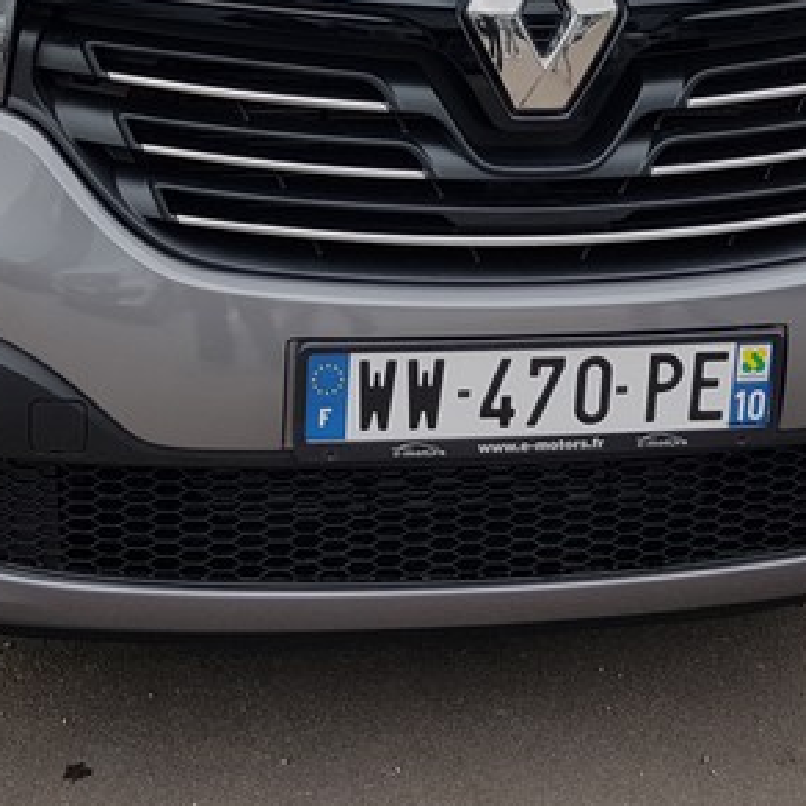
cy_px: -3
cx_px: 312
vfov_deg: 25.9
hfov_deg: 27.2
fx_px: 1660
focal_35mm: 63
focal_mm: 4.2
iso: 40
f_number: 1.7
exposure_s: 1/2080
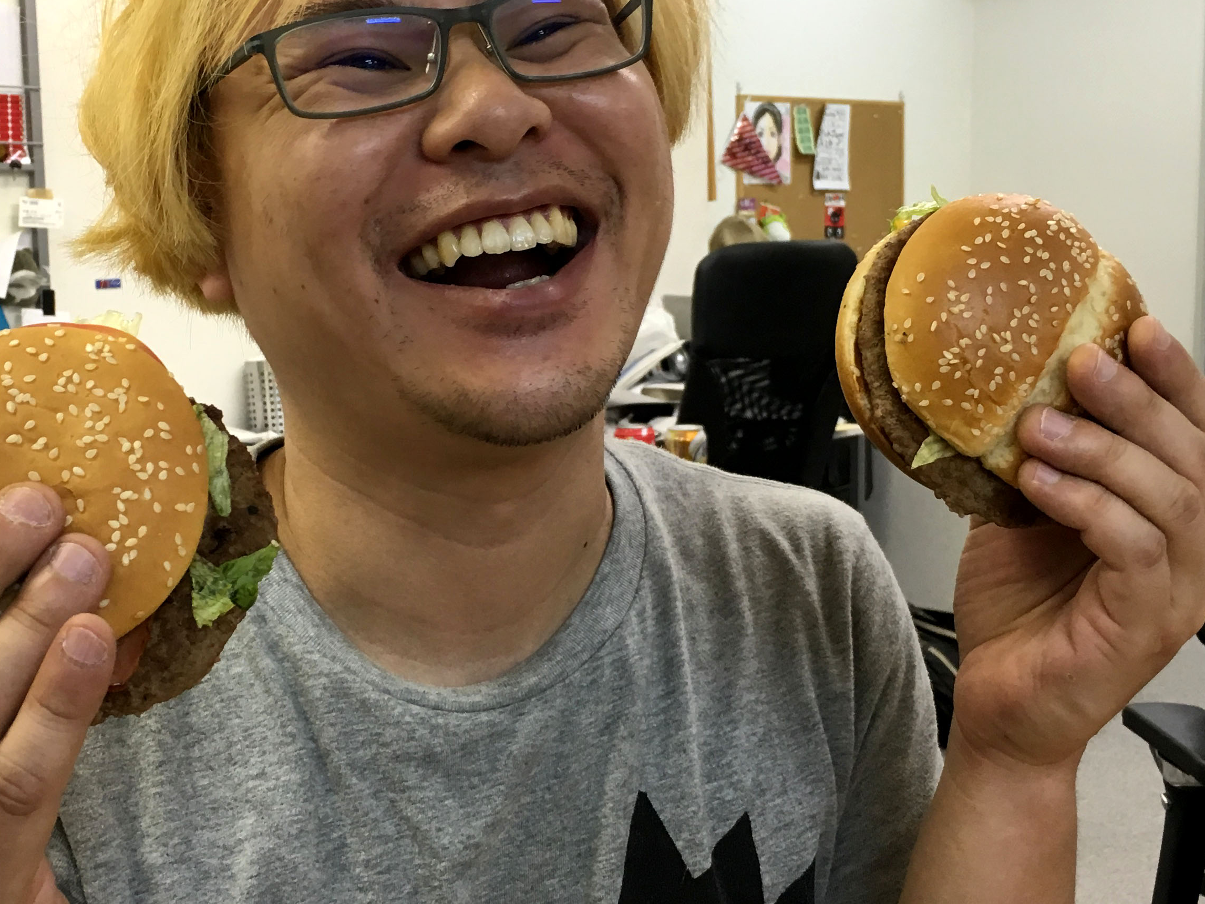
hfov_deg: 37.3
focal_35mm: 51
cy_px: 467
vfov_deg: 28.6
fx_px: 1775
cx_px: 480
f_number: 2.2
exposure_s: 1/33
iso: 50
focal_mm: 4.15
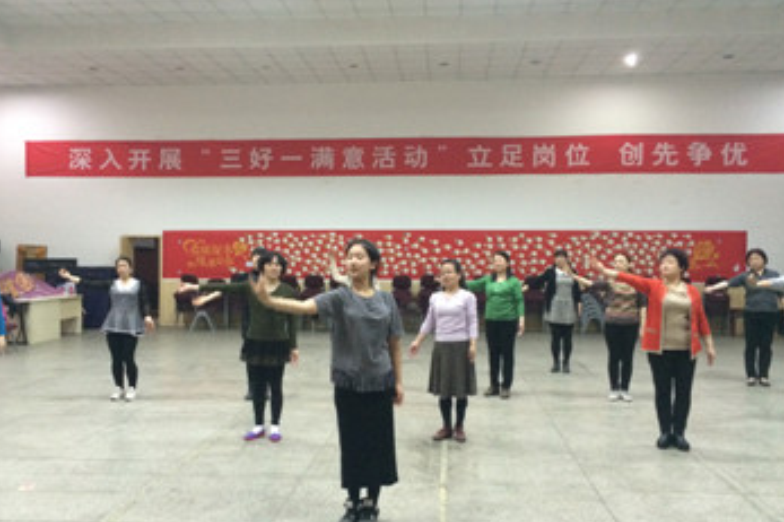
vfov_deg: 36.8
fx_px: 784
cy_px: 264
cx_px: 380
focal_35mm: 36
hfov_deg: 53.1
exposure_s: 1/17
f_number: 2.2
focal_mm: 4.12
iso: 320
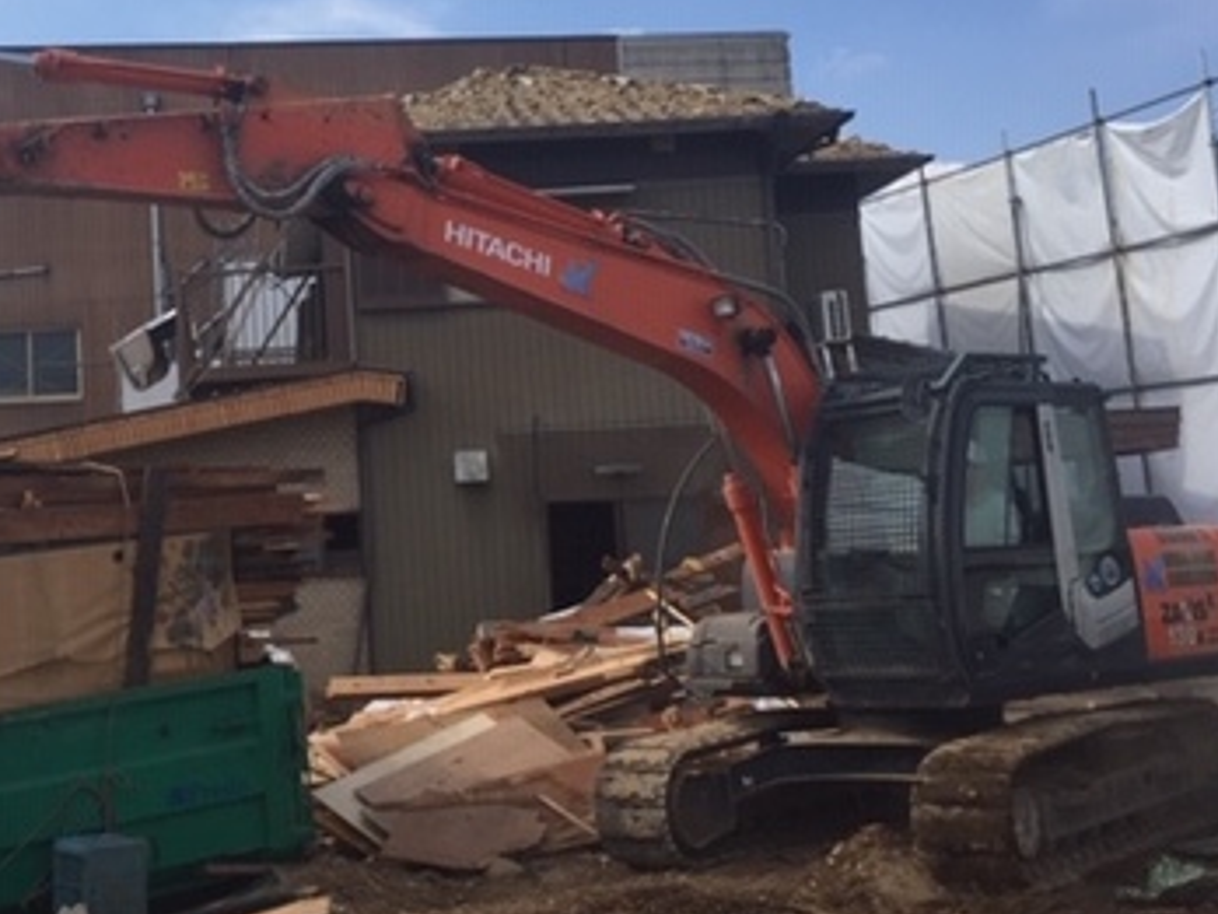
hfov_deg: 37.2
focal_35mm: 50
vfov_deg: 28.9
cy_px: 319
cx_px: 287
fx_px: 1759
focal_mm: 4.15
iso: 32
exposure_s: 1/1582
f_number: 2.2
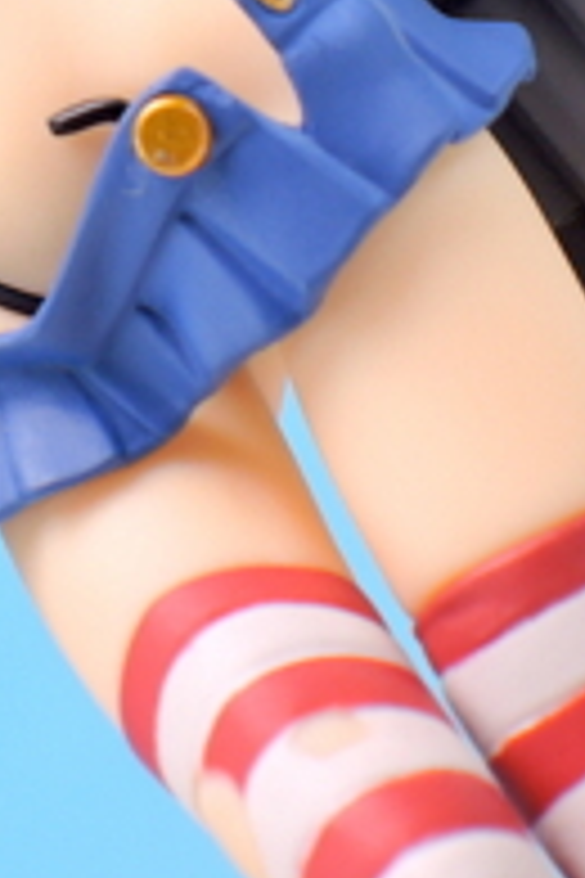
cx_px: 68
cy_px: -117
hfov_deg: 3.6
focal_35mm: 385
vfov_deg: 5.3
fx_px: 9384
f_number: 5.6
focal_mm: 25.5
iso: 80
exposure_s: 1/2.5
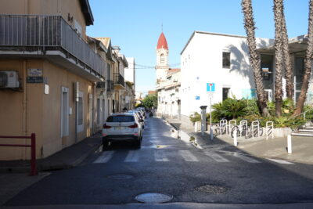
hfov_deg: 54.4
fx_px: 304
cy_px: 104
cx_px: 156
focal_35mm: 35
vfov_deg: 37.9
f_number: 5.6
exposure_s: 1/640
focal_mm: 35
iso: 200
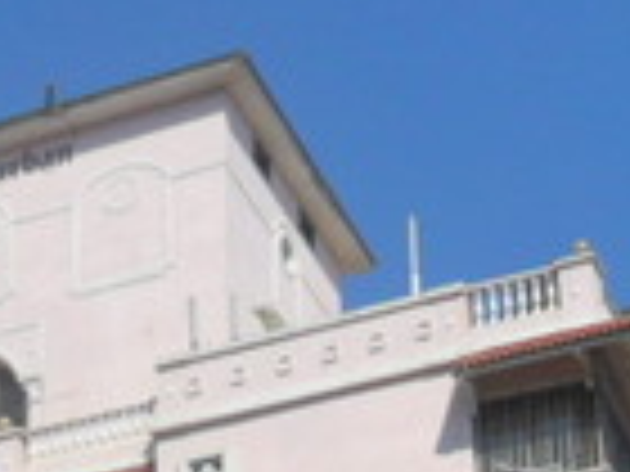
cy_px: 957
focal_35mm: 146
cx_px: 81
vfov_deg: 9.5
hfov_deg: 13.4
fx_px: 2657
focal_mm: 5.7
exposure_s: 1/180
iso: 100
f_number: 9.4
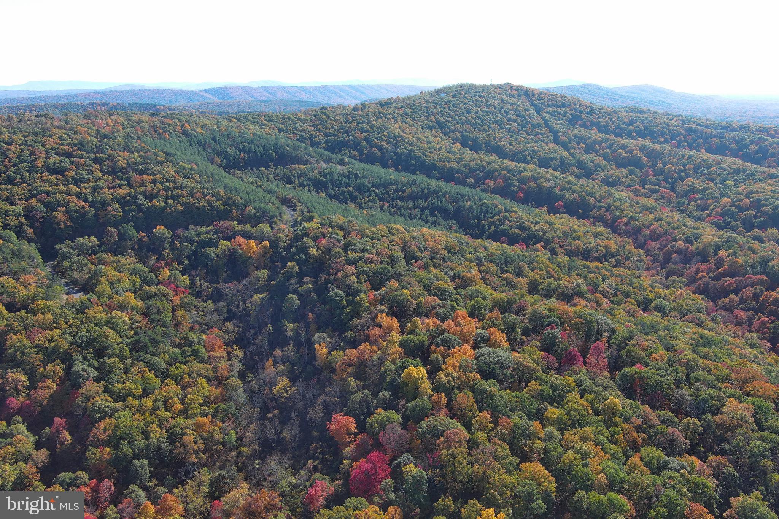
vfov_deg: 45.0
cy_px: 260
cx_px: 390
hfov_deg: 63.7
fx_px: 627
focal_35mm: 29
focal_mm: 10.57
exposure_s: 1/466
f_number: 2.8
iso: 100
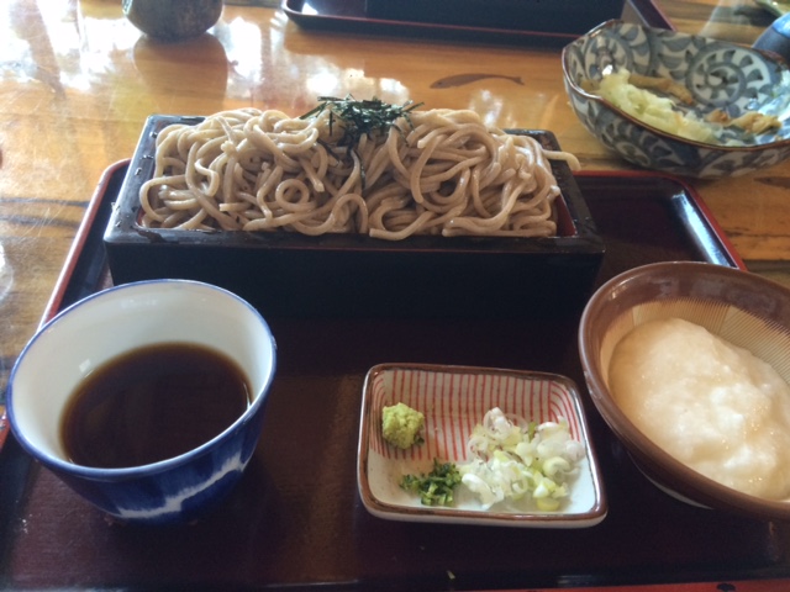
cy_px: 296
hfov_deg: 61.7
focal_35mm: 29
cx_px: 395
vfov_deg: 48.2
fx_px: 662
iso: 50
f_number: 2.2
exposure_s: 1/30
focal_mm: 4.15
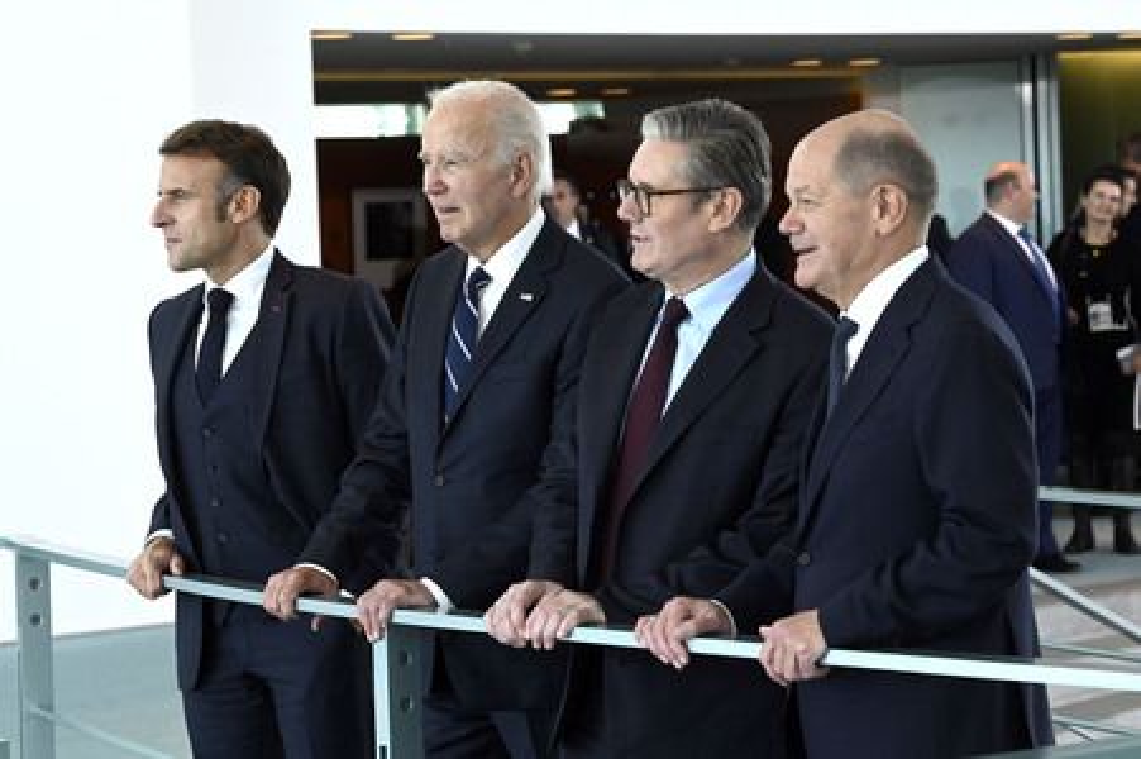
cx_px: 570
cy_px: 380
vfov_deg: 14.4
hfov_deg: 21.5
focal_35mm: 95
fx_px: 3009
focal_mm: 95
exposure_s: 1/640
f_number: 7.1
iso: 4000
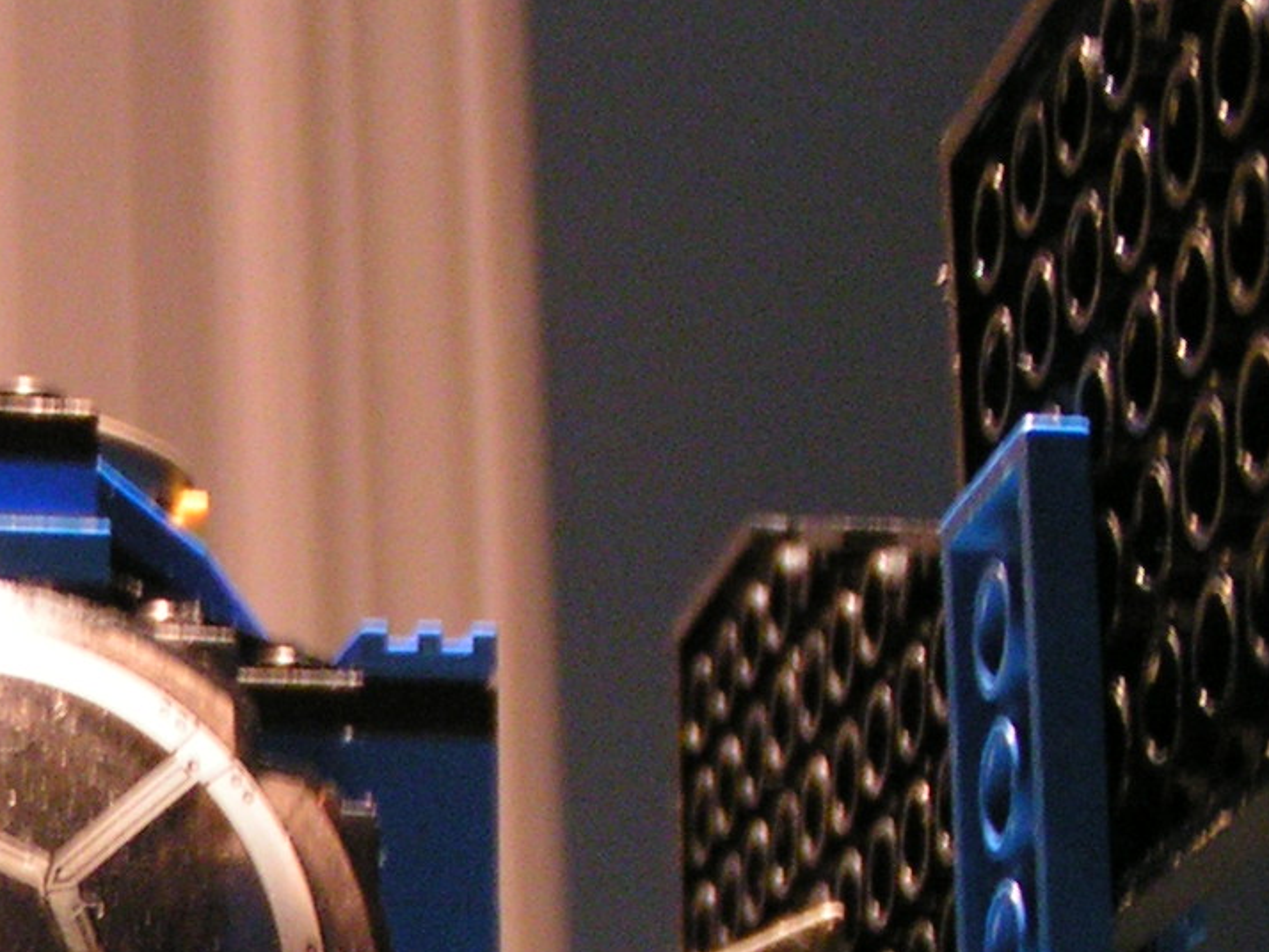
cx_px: -130
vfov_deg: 11.4
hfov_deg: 14.9
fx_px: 4731
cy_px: 963
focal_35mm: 129
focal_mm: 6.9
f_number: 2.8
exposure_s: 1/15
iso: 200
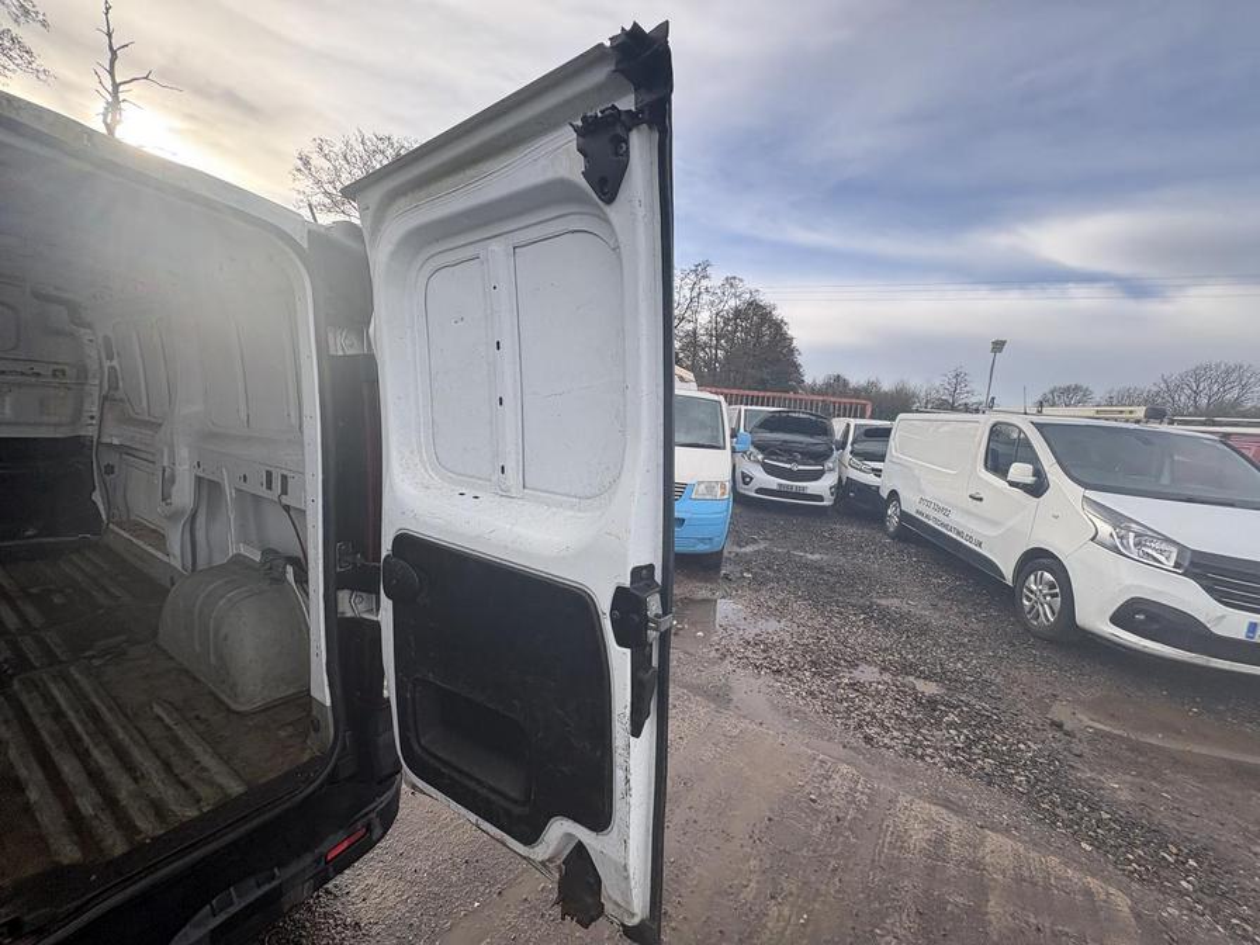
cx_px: 630
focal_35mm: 14
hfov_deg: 102.1
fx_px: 510
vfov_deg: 85.7
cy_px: 472
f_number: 2.2
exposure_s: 1/453
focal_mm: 2.22
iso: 40
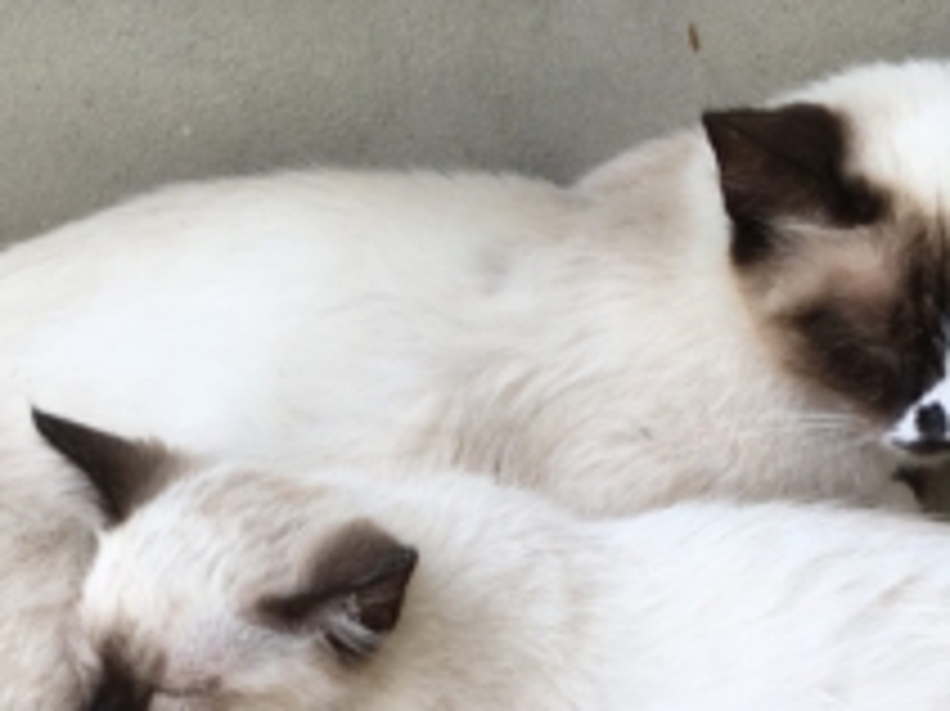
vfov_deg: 20.2
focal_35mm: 70
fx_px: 1920
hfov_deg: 27.7
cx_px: 378
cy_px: 738
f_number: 2.2
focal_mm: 4.15
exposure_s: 1/129
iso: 25
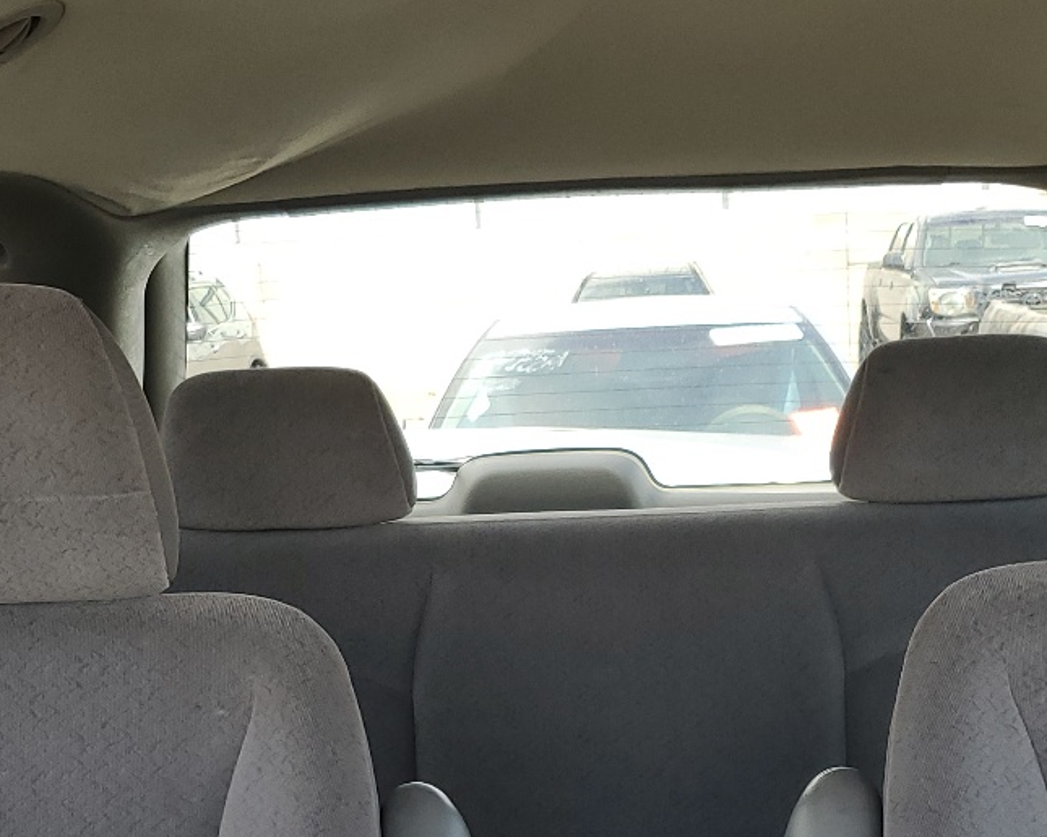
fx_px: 1952
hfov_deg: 30.0
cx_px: 554
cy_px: 884
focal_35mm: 63
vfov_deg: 23.0
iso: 56
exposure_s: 1/120
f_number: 1.5
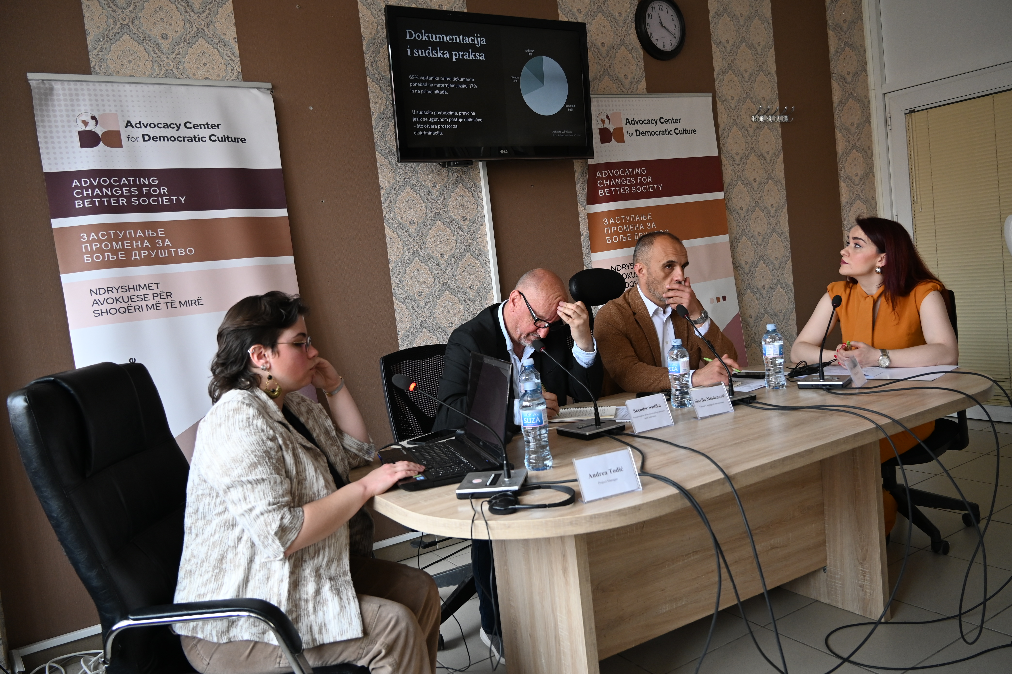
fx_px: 822
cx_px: 506
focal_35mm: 29
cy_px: 337
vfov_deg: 44.6
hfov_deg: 63.2
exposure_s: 1/160
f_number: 3.5
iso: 400
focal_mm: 19.5
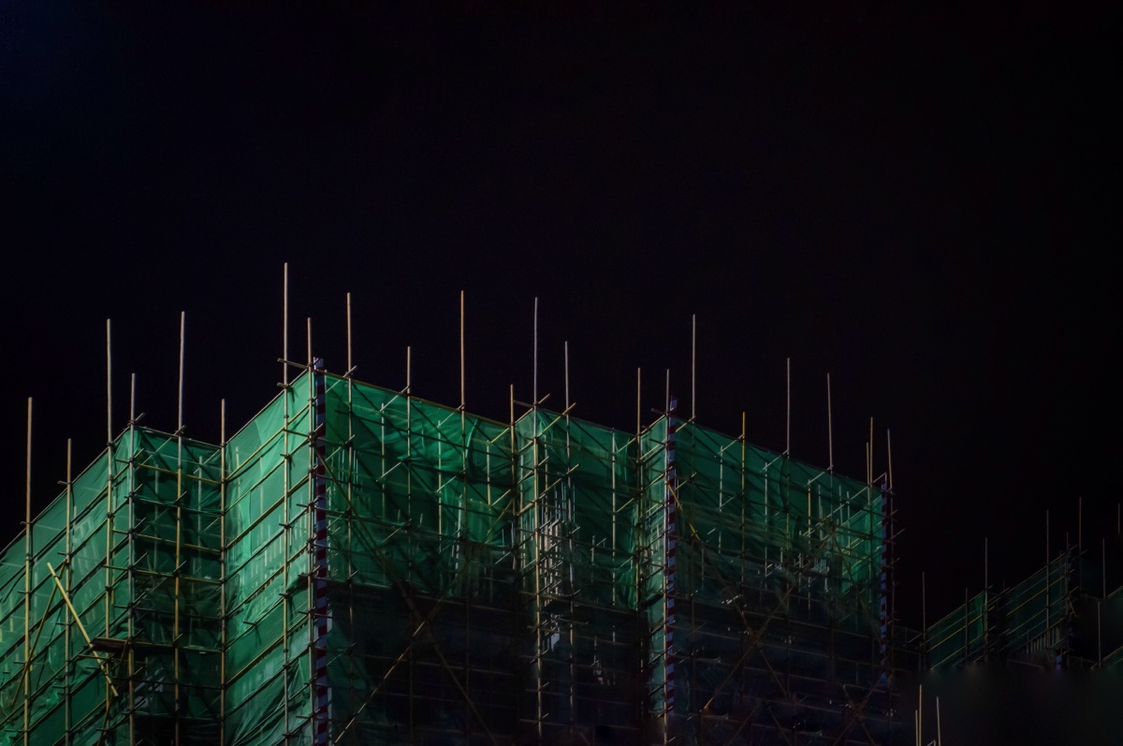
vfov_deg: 18.1
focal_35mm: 75
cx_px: 562
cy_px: 373
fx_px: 2337
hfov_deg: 27.0
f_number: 4
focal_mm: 50
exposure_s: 1/50
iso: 1600
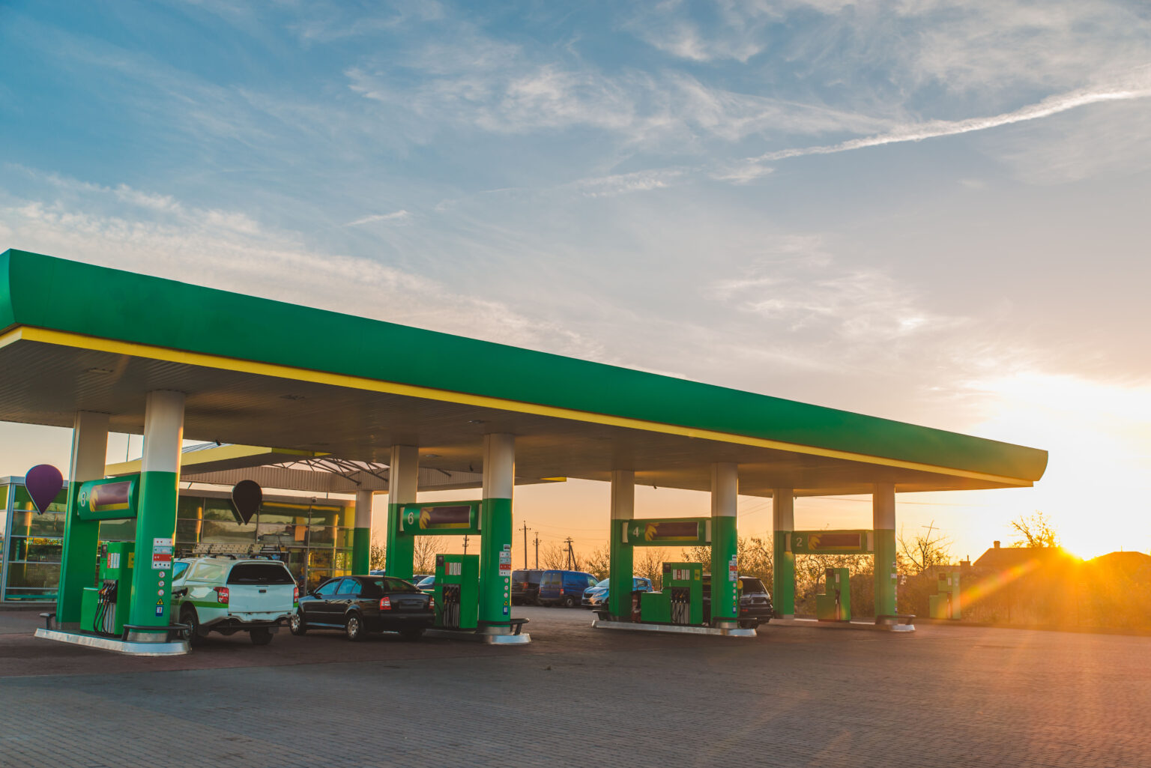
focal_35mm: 35
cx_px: 576
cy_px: 384
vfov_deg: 37.9
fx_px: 1119
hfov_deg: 54.4
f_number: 6.3
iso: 50
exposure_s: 1/100
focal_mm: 35
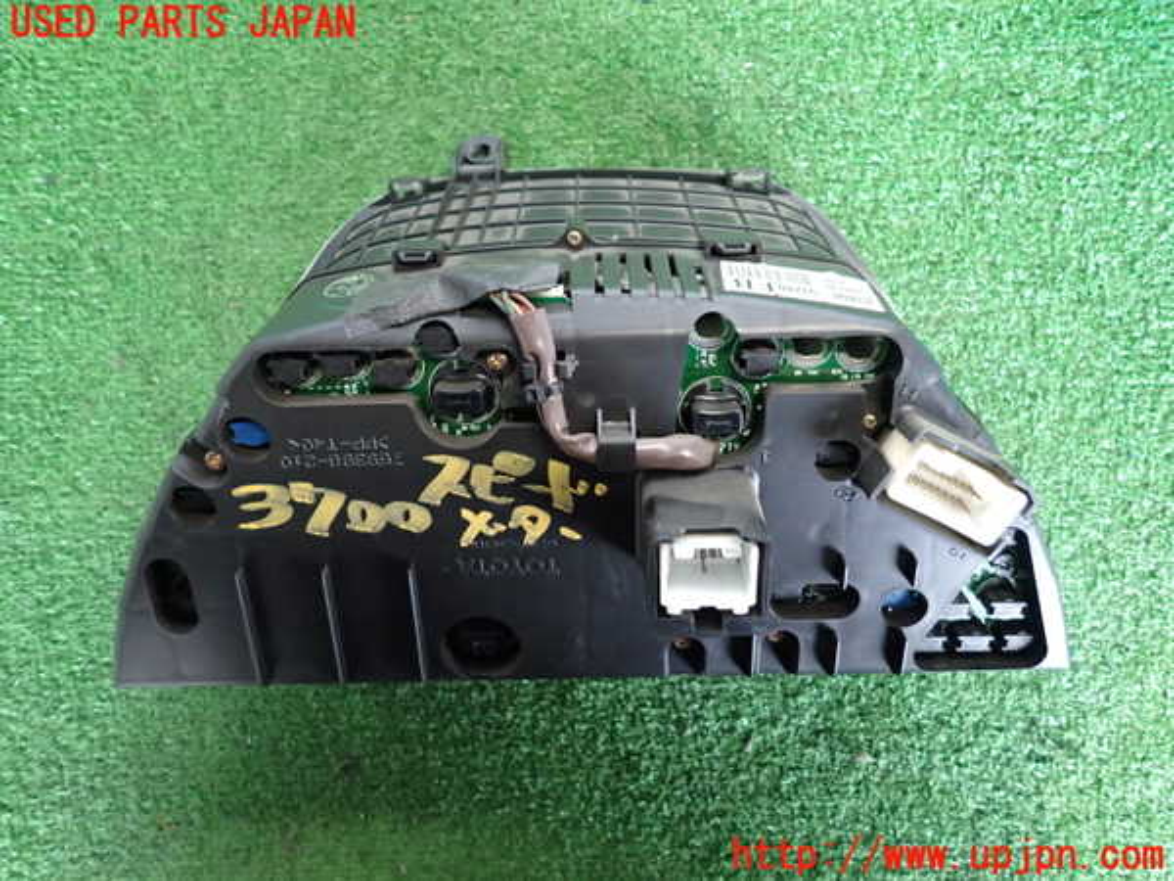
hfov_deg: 69.4
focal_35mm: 25
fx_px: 848
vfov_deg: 54.9
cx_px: 587
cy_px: 440
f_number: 2
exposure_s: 1/30
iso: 500
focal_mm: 4.5
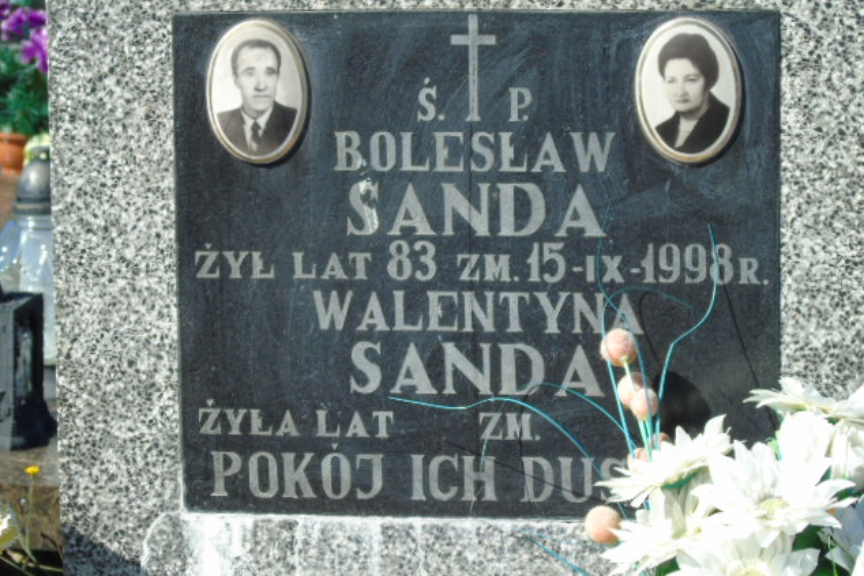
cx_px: 431
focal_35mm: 170
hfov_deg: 12.1
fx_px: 4081
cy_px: 268
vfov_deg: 8.1
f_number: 4.9
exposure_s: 1/250
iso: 80
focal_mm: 29
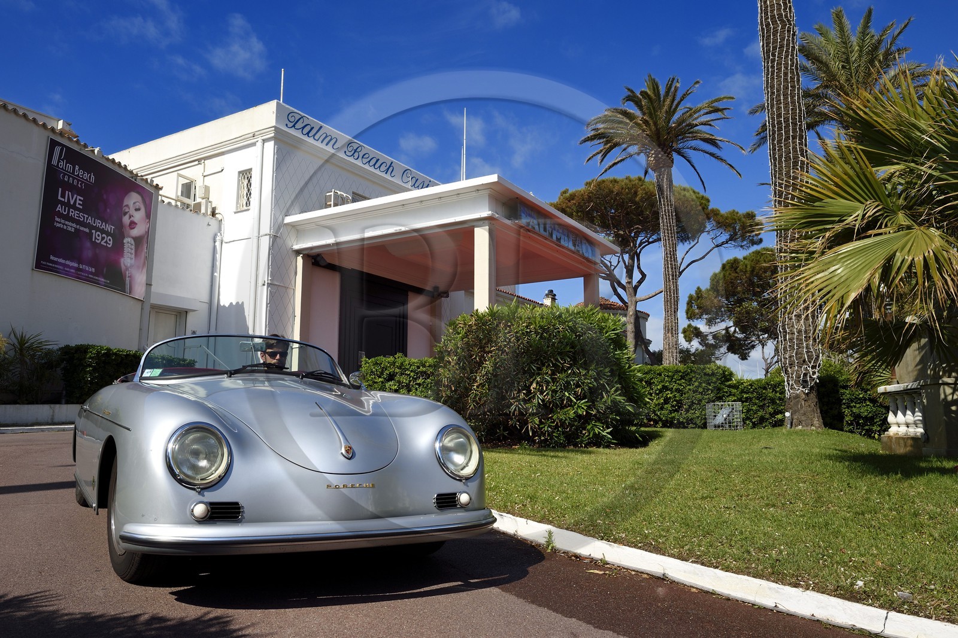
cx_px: 479
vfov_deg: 49.5
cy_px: 319
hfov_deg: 69.4
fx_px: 692
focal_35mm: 26
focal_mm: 26
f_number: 13
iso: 200
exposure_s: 1/320
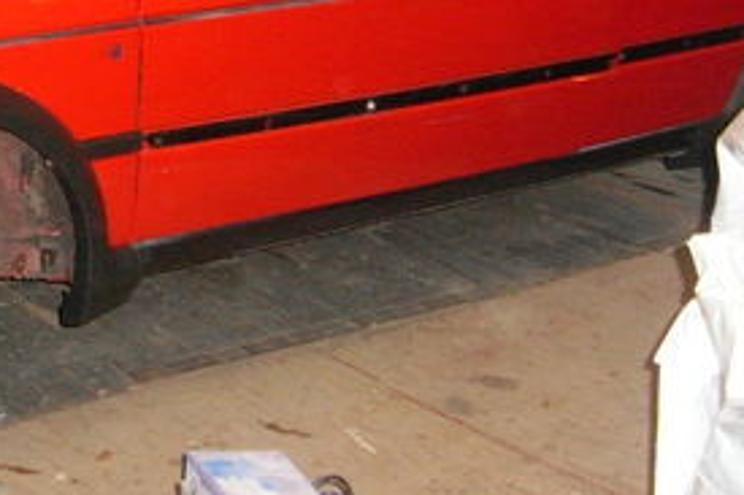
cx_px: 160
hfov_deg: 21.9
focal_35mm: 92
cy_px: -65
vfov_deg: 14.5
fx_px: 1900
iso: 400
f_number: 3
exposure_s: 1/45
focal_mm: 6.3
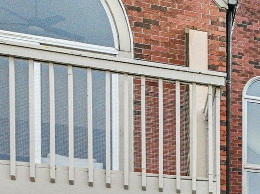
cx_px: 489
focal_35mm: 92
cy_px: 327
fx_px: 691
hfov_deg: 16.9
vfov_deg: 14.5
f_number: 2.8
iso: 410
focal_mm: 12.3
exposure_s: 1/640
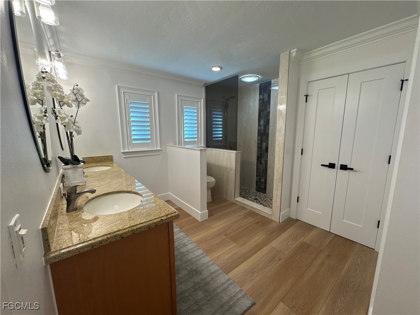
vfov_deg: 85.7
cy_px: 158
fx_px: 170
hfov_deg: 102.1
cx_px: 210
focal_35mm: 14
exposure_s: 1/120
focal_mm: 2.22
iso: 160
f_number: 2.2
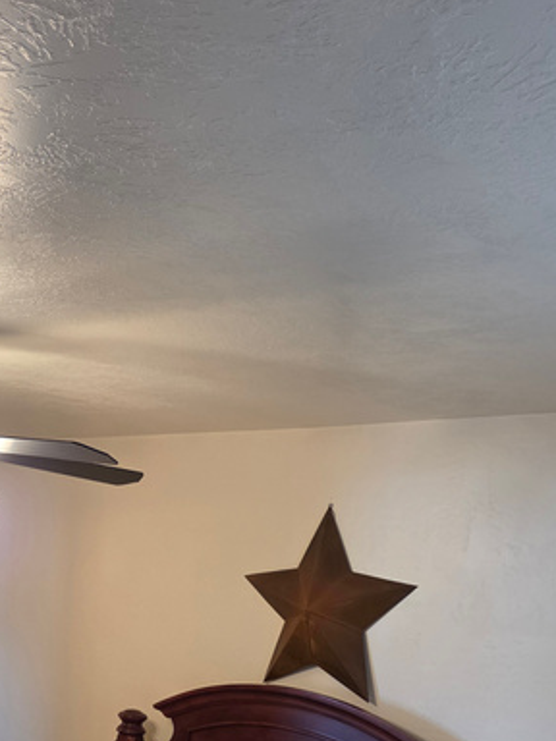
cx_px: 127
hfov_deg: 30.9
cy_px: 612
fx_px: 985
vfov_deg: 39.3
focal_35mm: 46
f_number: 1.8
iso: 320
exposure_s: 1/120
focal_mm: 5.4
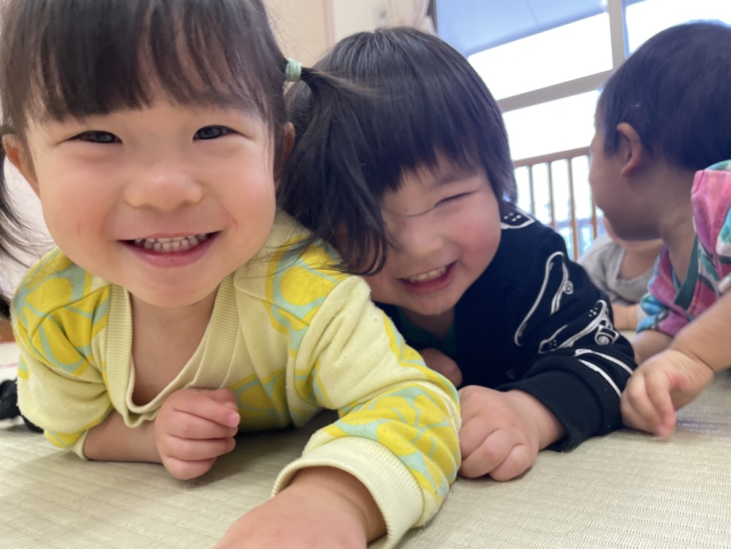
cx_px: 366
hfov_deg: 67.3
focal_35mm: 26
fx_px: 549
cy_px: 274
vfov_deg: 53.1
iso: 80
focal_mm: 4.2
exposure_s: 1/60
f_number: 1.6
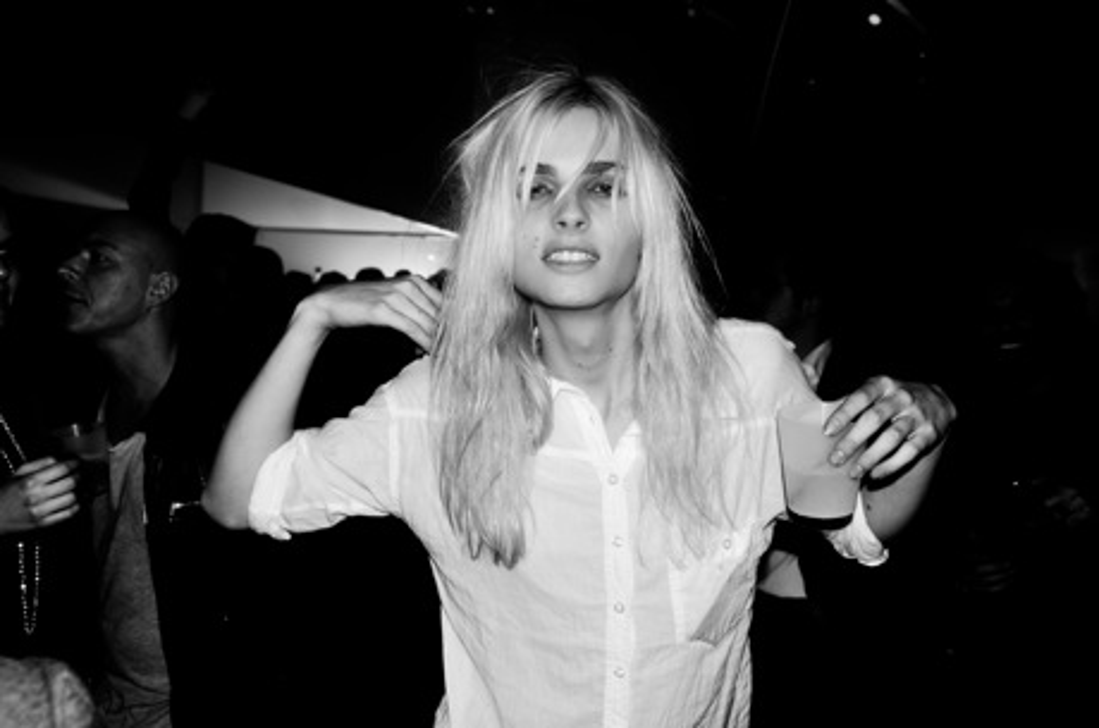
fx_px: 1189
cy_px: 364
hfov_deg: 49.6
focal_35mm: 39
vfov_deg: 34.1
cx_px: 550
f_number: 6.3
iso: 200
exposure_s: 1/60
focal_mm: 26
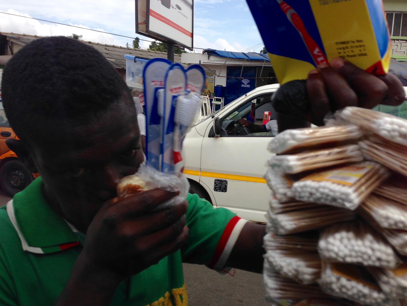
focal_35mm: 33
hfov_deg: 55.4
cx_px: 204
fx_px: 388
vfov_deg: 42.9
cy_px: 153
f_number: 2.4
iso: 50
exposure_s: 1/315
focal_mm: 4.12
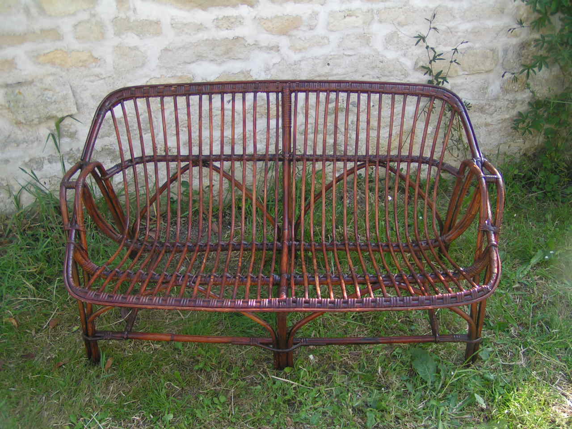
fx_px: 628
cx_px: 286
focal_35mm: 38
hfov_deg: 49.0
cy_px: 214
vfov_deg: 37.7
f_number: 2.8
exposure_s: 1/160
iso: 50
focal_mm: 5.8
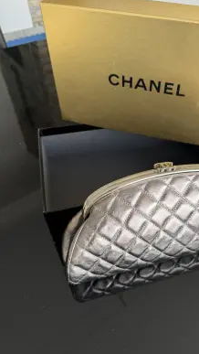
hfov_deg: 42.2
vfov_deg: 69.8
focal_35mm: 27
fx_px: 253
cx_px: 136
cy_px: 175
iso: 125
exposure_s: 1/50
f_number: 1.78
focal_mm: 6.76
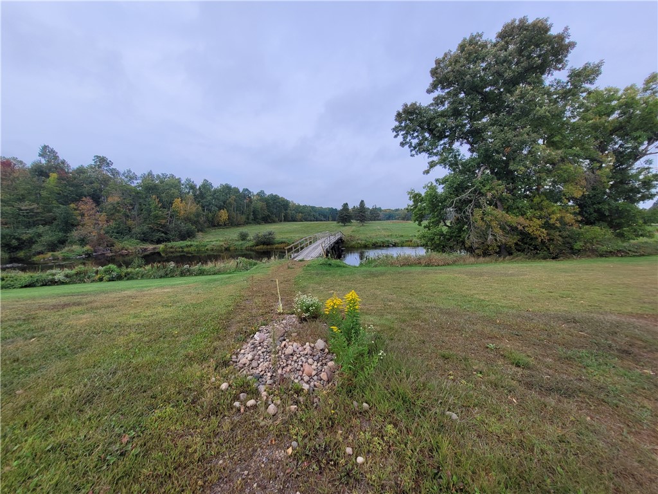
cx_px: 329
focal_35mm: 13
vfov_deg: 89.9
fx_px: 247
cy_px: 247
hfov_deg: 106.2
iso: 40
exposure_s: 1/1030
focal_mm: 1.74
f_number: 2.2
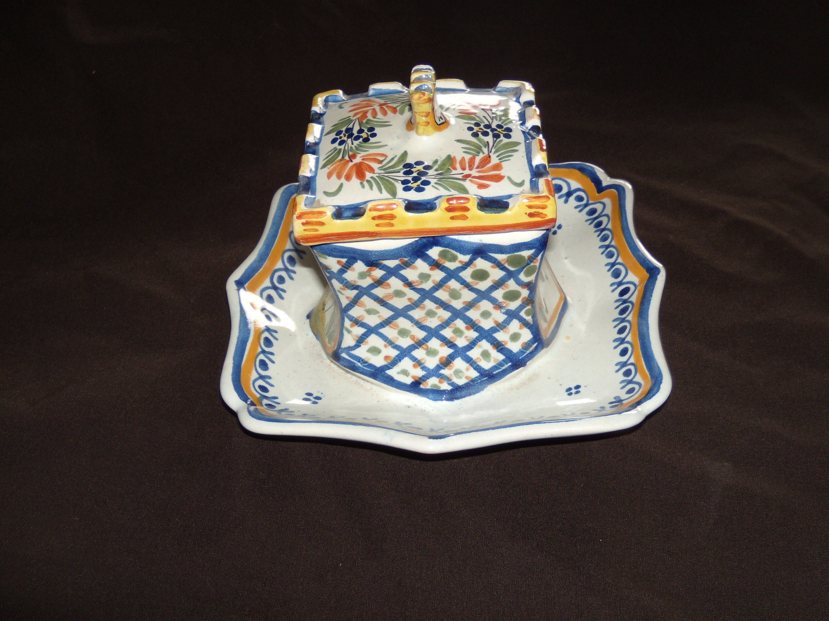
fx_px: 862
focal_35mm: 36
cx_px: 414
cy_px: 310
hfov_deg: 51.4
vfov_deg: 39.7
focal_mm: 6.4
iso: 80
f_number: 3.6
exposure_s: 1/30
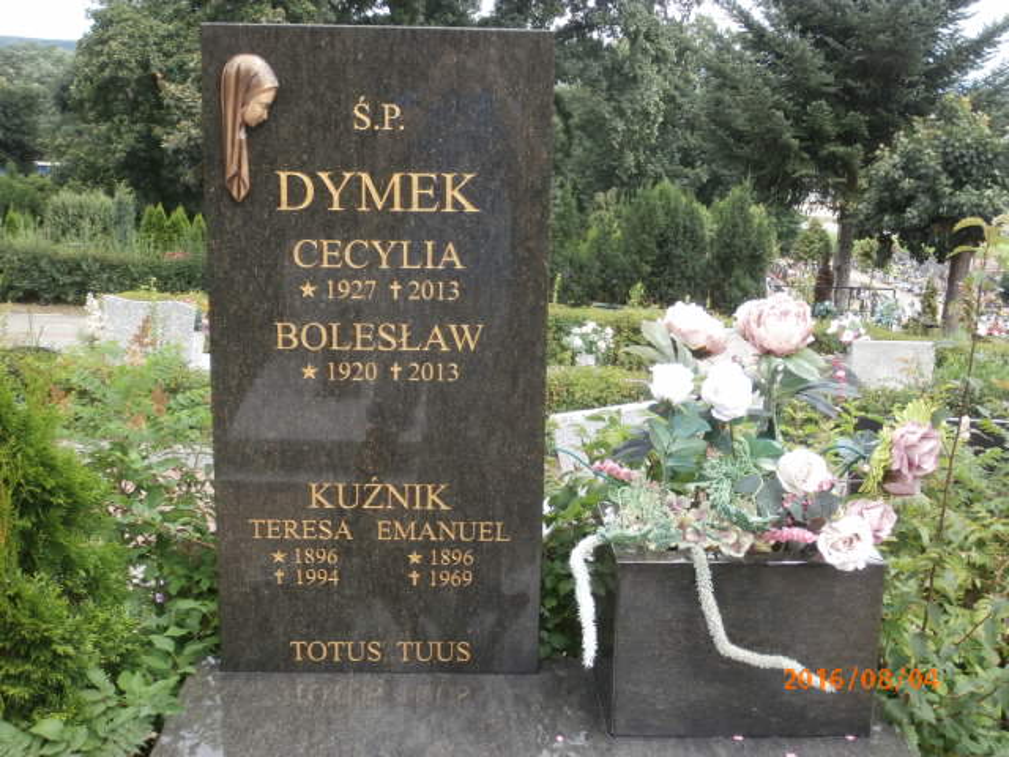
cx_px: 504
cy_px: 378
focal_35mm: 47
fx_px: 1370
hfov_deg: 40.4
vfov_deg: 30.9
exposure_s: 1/125
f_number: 4.2
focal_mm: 8.29
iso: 100
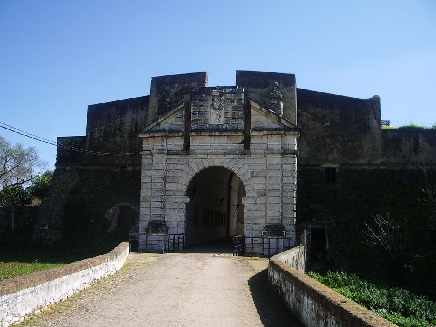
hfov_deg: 52.6
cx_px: 218
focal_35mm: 35
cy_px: 164
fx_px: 441
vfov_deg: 40.7
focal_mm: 5.8
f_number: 4.3
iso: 50
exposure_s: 1/320
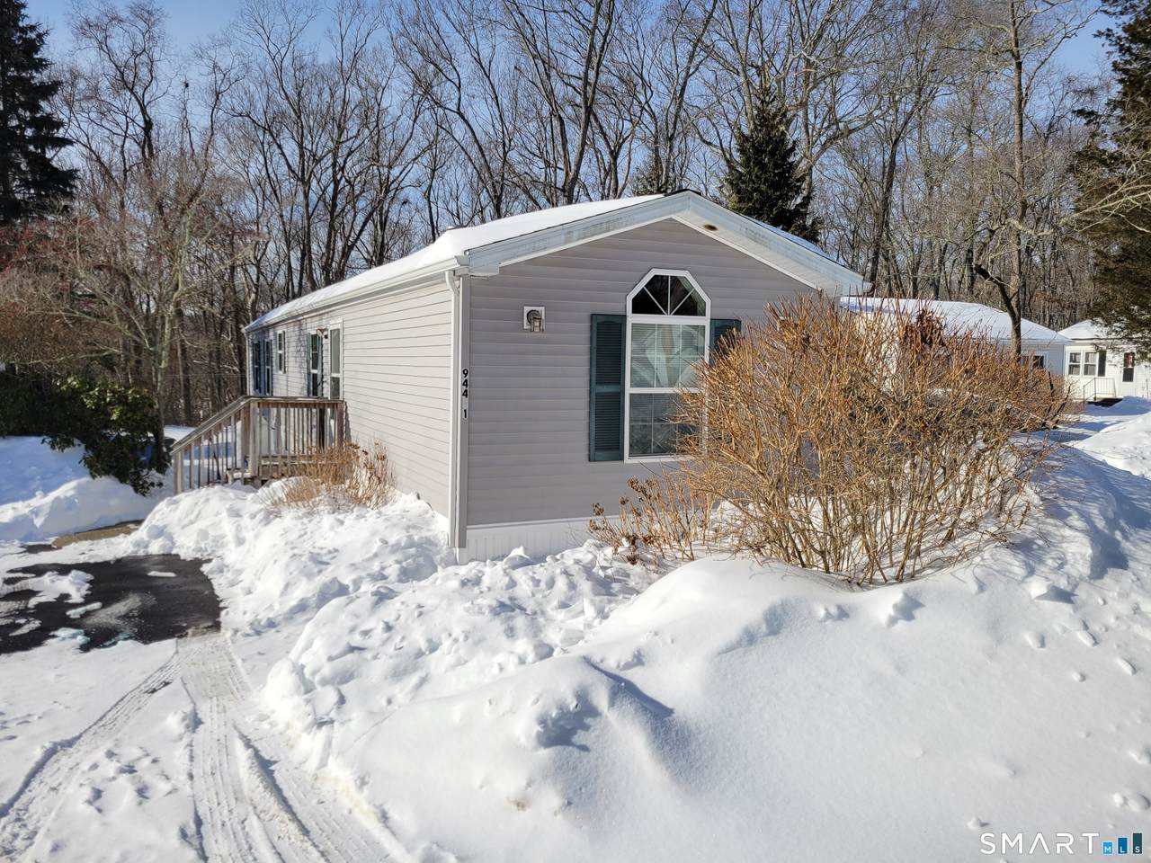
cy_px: 432
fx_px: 865
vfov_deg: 53.1
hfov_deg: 67.3
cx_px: 576
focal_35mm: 26
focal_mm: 5.4
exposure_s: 1/4199
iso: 40
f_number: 1.8
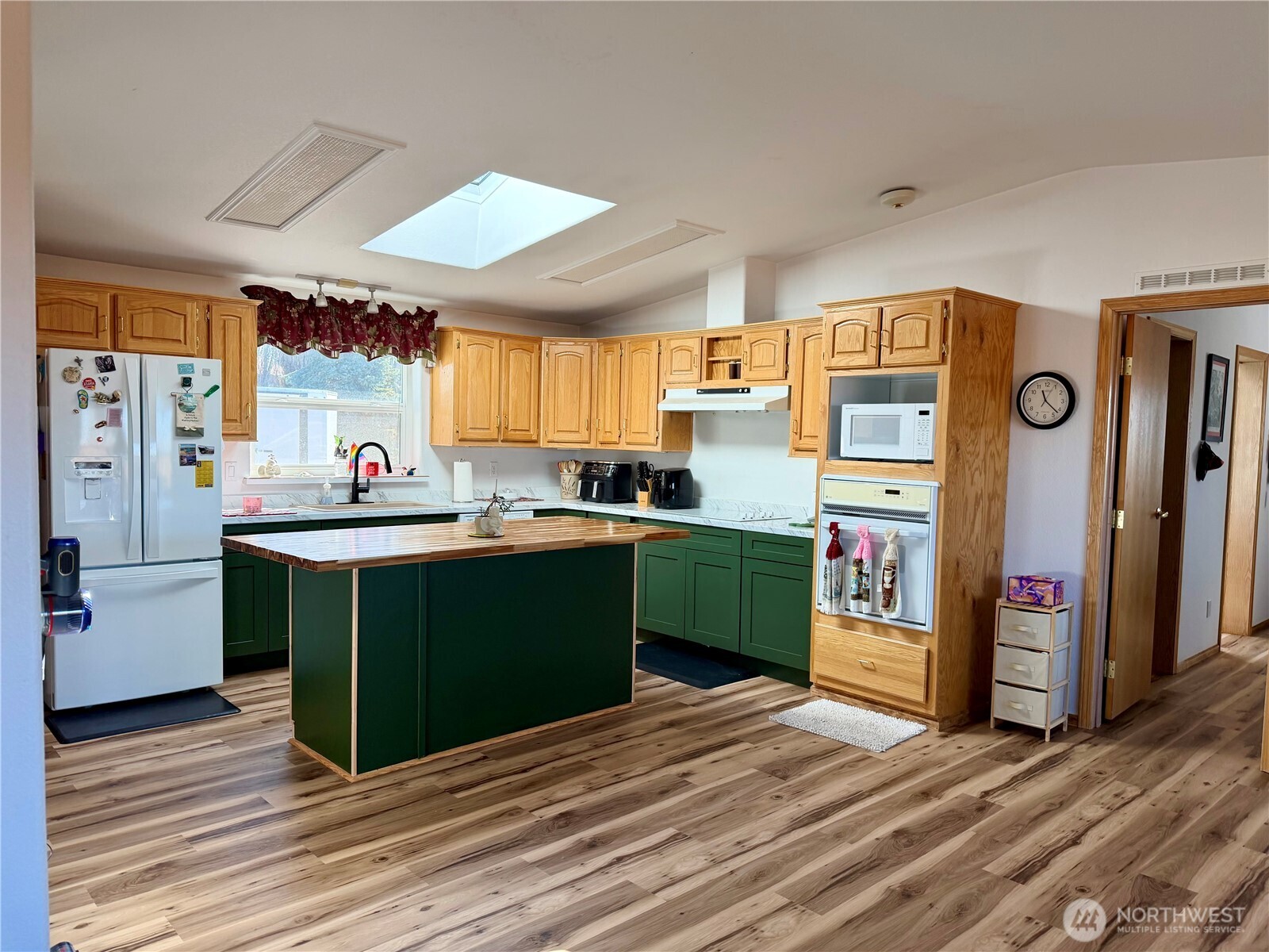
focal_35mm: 24
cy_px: 476
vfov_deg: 56.8
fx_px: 880
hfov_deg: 71.6
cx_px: 634
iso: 125
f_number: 1.78
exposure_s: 1/188
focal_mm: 6.76
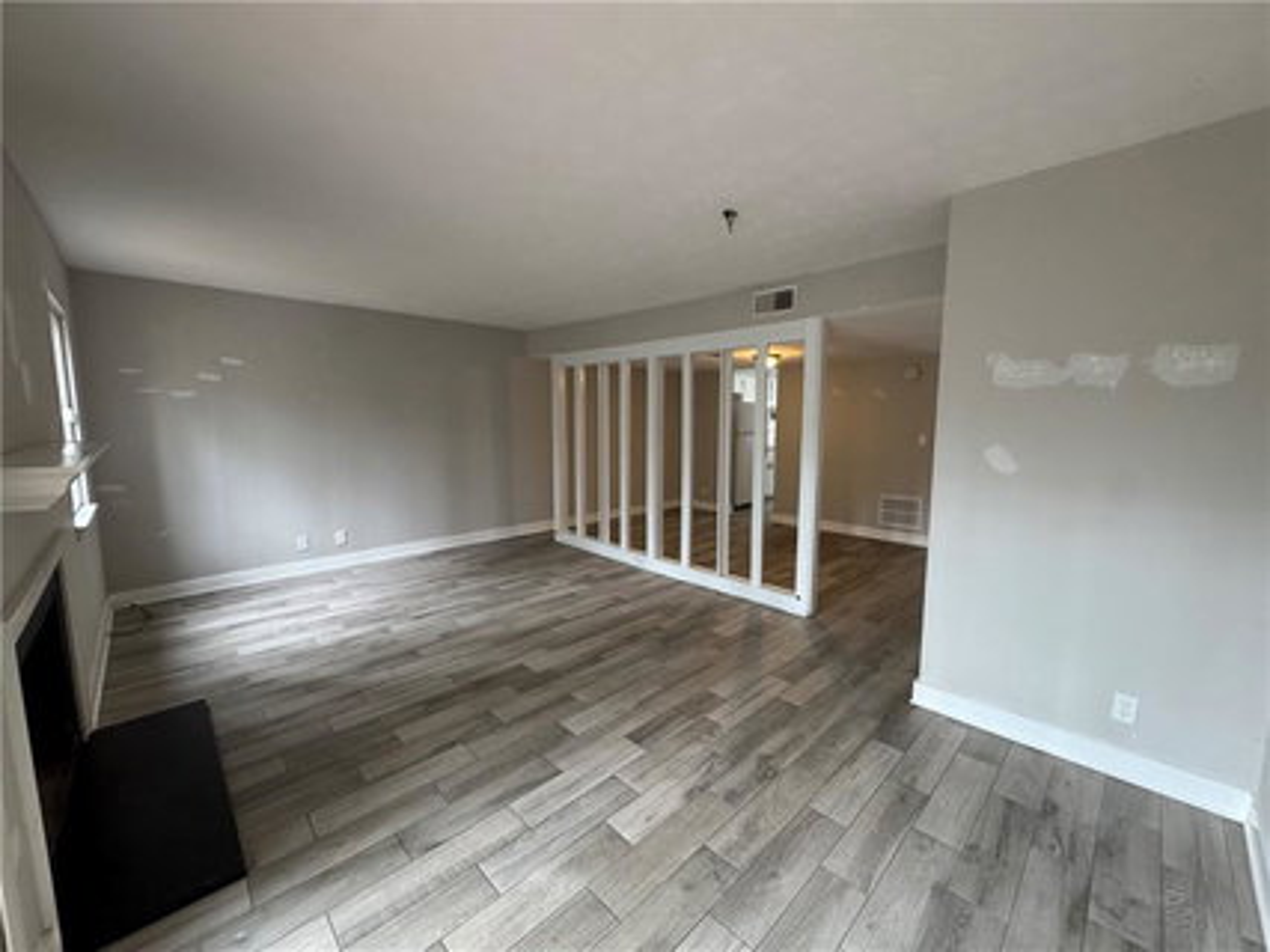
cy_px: 476
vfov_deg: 85.6
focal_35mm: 14
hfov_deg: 102.1
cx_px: 635
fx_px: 513
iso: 320
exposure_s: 1/60
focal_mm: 2.22
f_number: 2.2
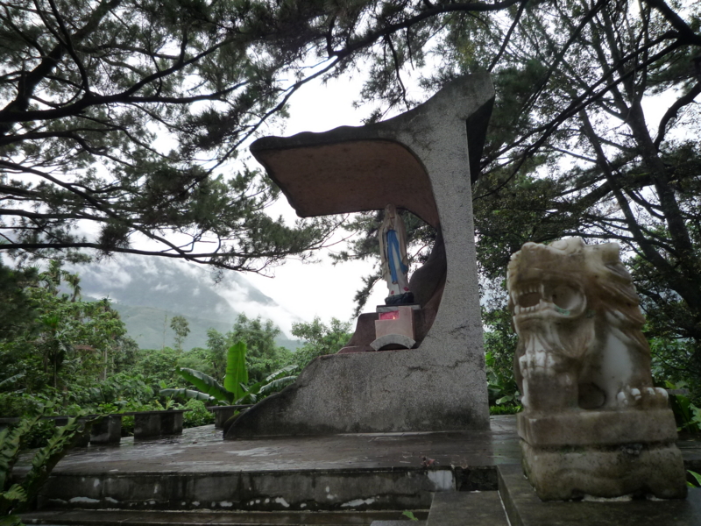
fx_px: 506
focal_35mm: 25
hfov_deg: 69.4
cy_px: 263
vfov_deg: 54.9
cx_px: 350
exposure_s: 1/400
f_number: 2.8
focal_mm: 4.4
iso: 160
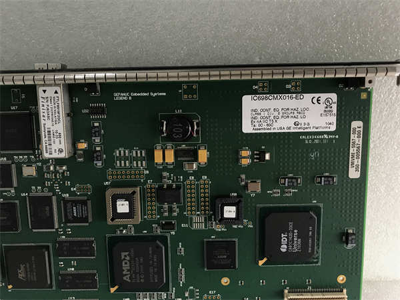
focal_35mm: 28
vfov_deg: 49.7
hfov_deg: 63.4
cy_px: 150
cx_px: 200
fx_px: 324
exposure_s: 1/33
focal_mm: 3.99
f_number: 1.8
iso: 32
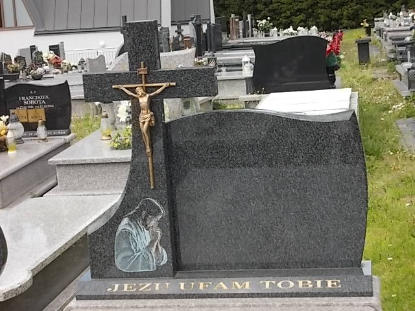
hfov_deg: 23.8
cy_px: 156
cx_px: 208
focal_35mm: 82
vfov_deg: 18.0
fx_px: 983
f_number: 4.8
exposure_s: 1/125
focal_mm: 11.6
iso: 80
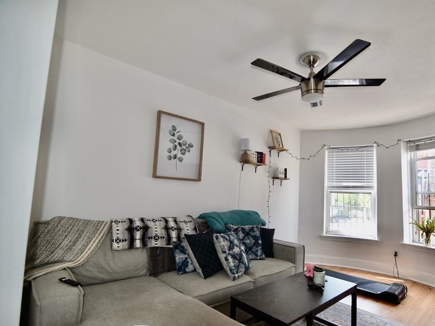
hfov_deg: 85.3
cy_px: 169
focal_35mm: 19
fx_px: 233
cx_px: 254
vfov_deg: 69.9
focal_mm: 11
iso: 280
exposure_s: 1/125
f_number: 2.8
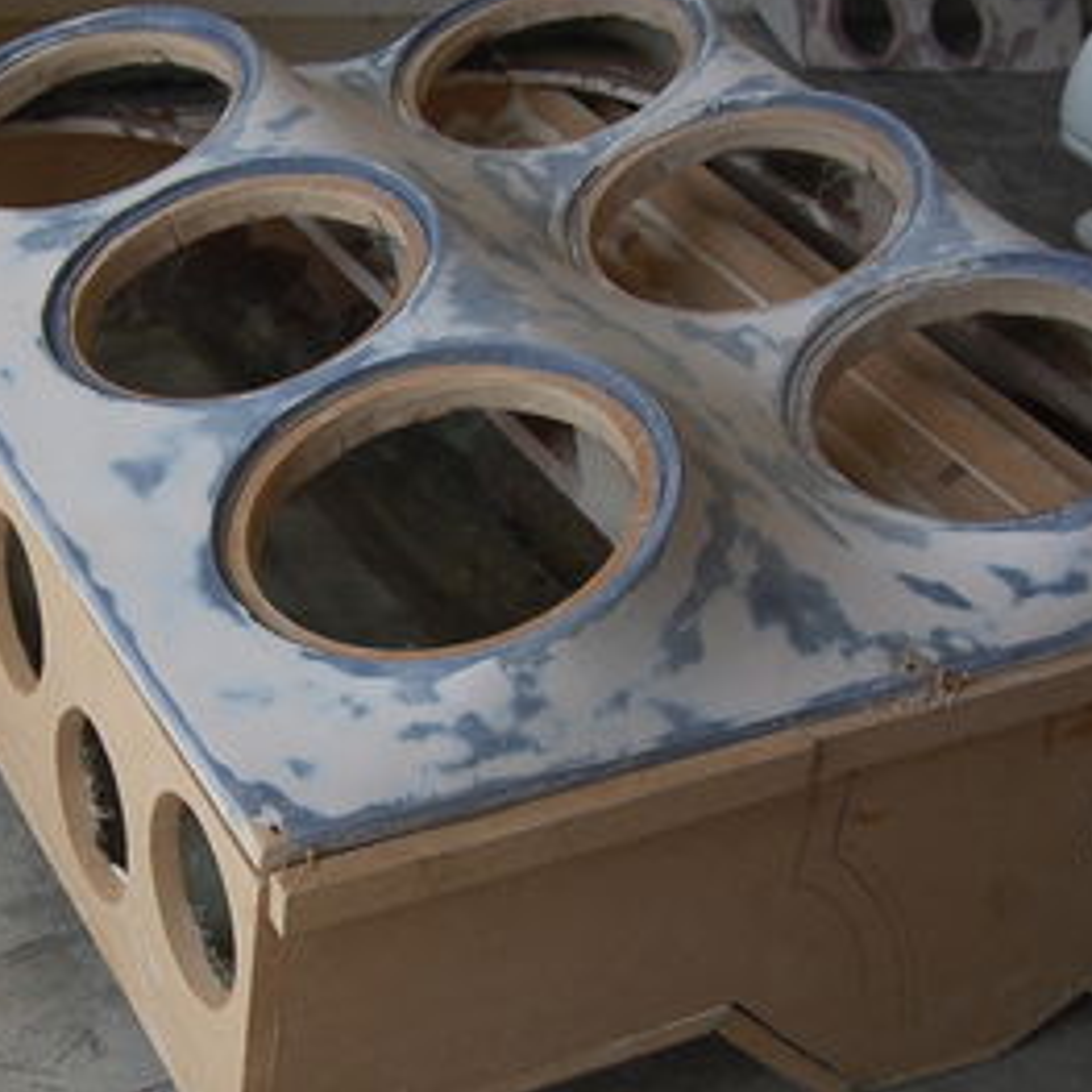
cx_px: 307
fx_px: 2213
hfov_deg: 27.4
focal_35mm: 62
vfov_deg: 27.7
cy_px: 615
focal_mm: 20
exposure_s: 1/125
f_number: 5.6
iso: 360
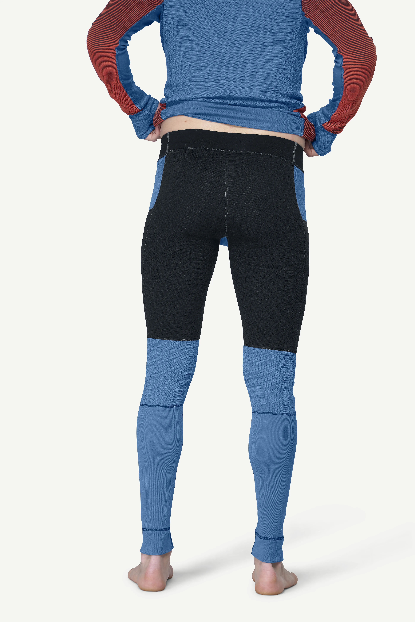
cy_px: 311
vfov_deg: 18.8
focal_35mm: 109
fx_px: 1885
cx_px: 208
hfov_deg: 12.6
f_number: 5.6
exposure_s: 1/50
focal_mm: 109
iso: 100
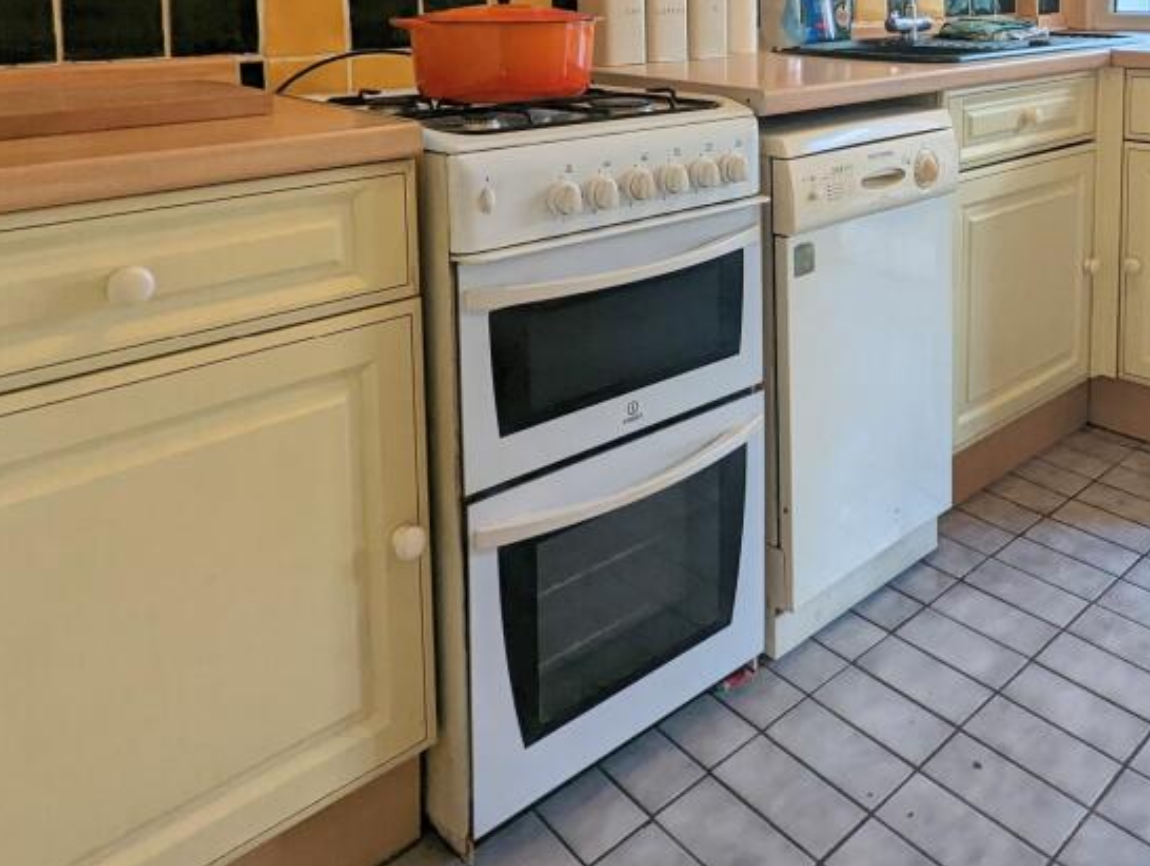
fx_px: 998
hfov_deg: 58.5
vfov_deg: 42.5
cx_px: 767
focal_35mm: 30
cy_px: 66
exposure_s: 1/58.7
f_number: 2.2
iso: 47
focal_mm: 2.35
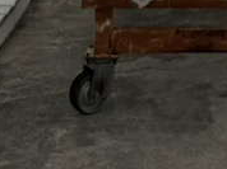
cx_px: 270
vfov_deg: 7.8
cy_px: -347
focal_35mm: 162
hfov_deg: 12.0
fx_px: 1061
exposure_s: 1/2232
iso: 80
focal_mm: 6.76
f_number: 1.78
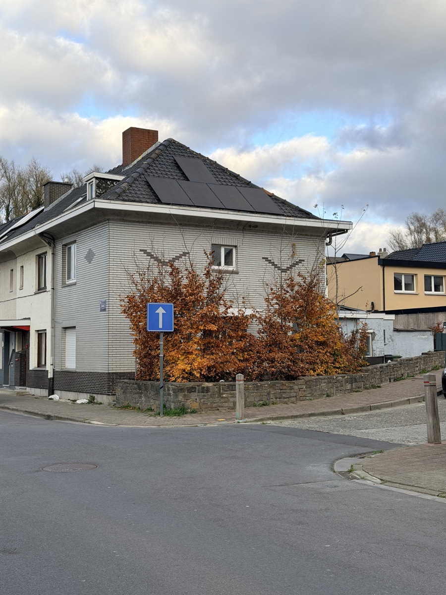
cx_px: 223
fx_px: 825
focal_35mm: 48
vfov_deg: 39.7
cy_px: 298
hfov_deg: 30.3
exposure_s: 1/1377
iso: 64
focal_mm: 6.76
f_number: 1.78
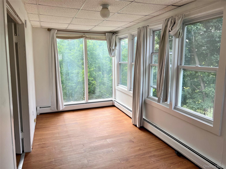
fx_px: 170
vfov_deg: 53.1
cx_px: 113
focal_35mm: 26
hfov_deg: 67.3
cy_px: 84
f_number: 1.5
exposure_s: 1/433
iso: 50
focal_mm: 5.7
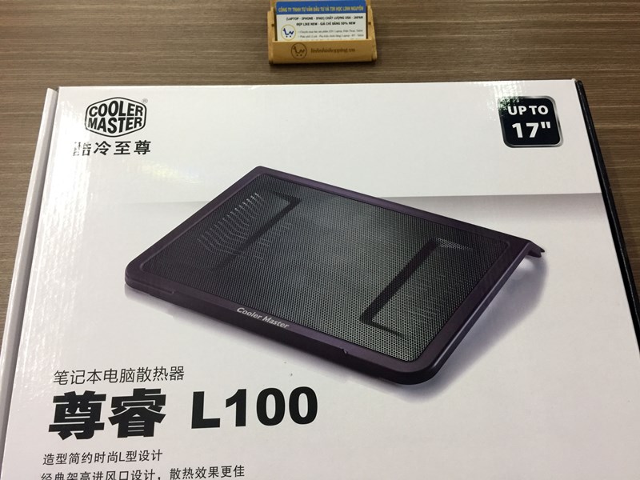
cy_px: 240
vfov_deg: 48.2
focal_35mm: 29
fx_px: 536
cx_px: 320
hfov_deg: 61.7
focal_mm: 4.15
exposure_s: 1/17
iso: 100
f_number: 2.2
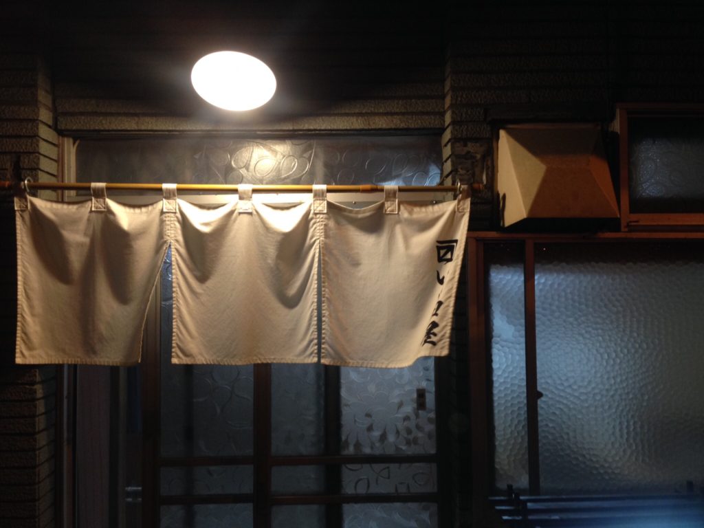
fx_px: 671
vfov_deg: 42.9
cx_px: 352
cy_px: 264
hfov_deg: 55.4
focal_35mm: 33
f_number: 2.4
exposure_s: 1/20
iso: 125
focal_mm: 4.12
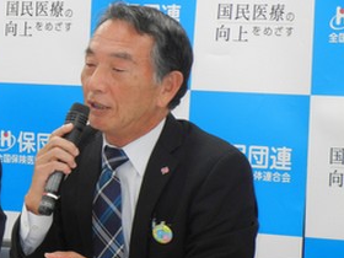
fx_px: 2156
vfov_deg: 6.8
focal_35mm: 217
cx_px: 111
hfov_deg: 9.1
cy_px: 144
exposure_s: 1/60
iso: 634
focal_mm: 27.4
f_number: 4.6
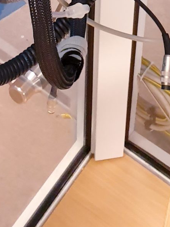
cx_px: 85
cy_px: -249
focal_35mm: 113
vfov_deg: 14.1
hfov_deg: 13.1
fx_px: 740
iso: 250
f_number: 2.4
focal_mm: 4.3
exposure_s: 1/33
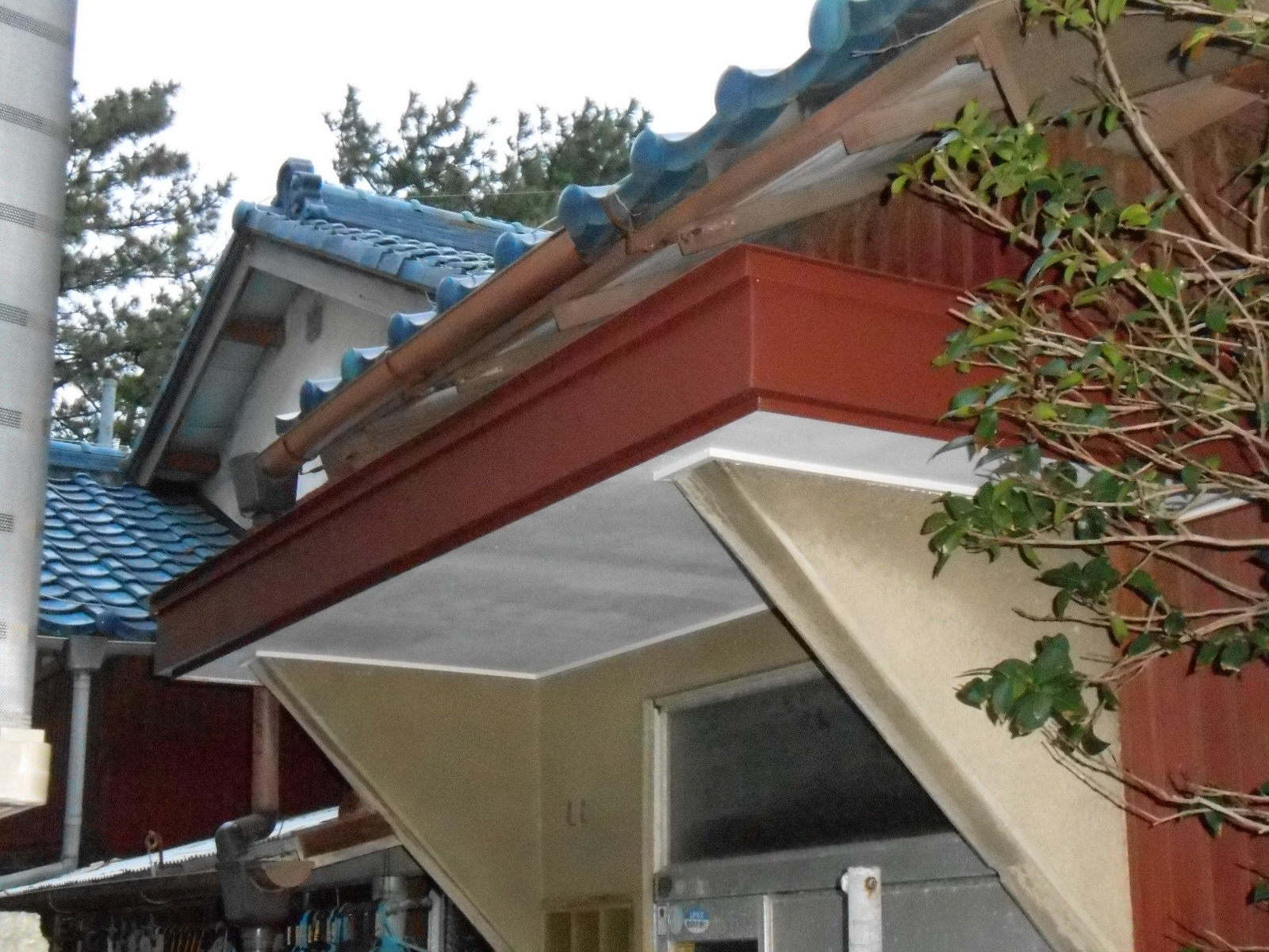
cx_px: 634
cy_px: 476
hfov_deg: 34.3
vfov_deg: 26.1
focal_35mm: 56
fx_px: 2053
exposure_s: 1/60
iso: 1600
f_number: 5.2
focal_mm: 10
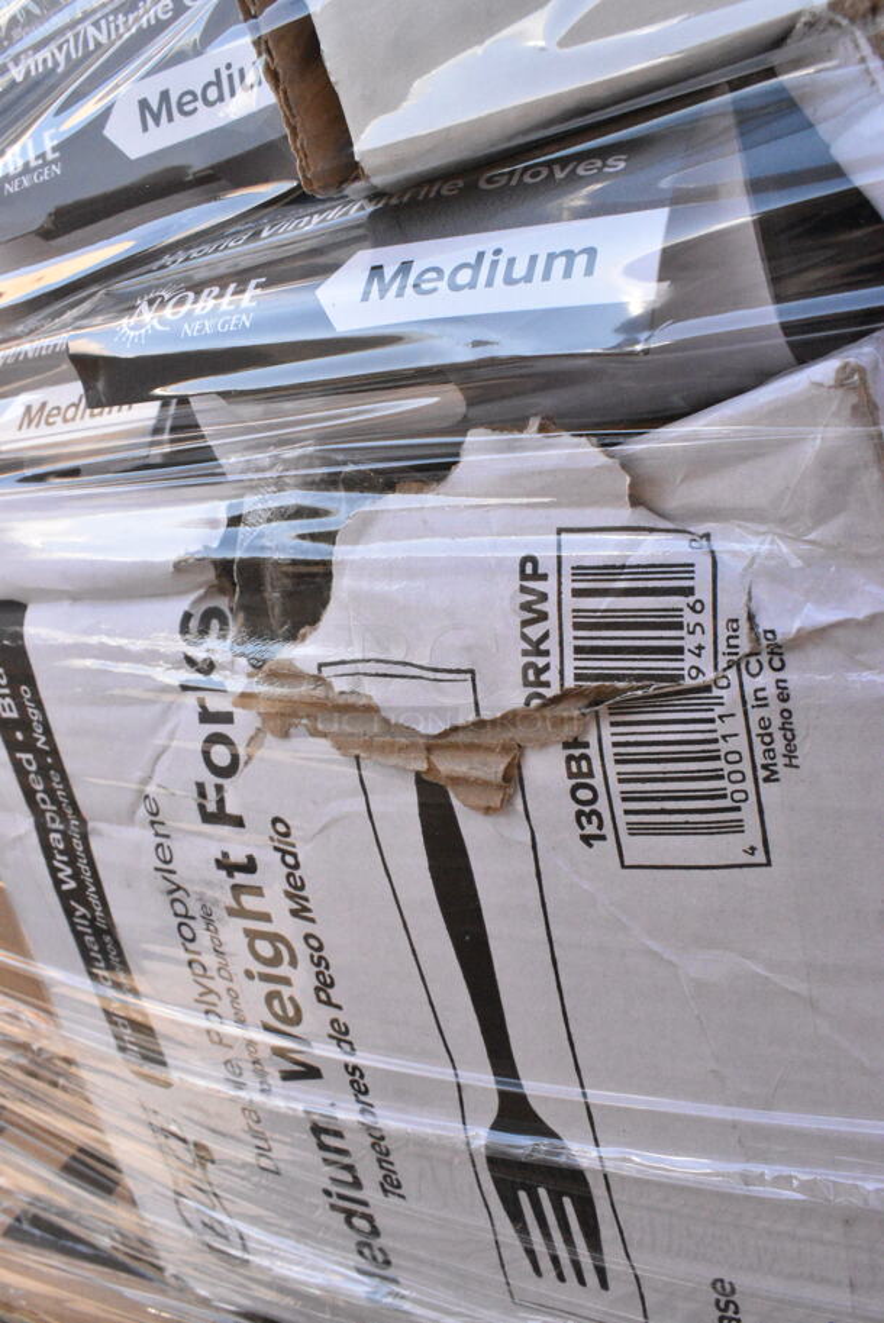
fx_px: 1103
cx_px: 442
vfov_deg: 61.9
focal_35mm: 30
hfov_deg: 43.7
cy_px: 662
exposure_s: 1/800
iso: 6400
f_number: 14
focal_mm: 20
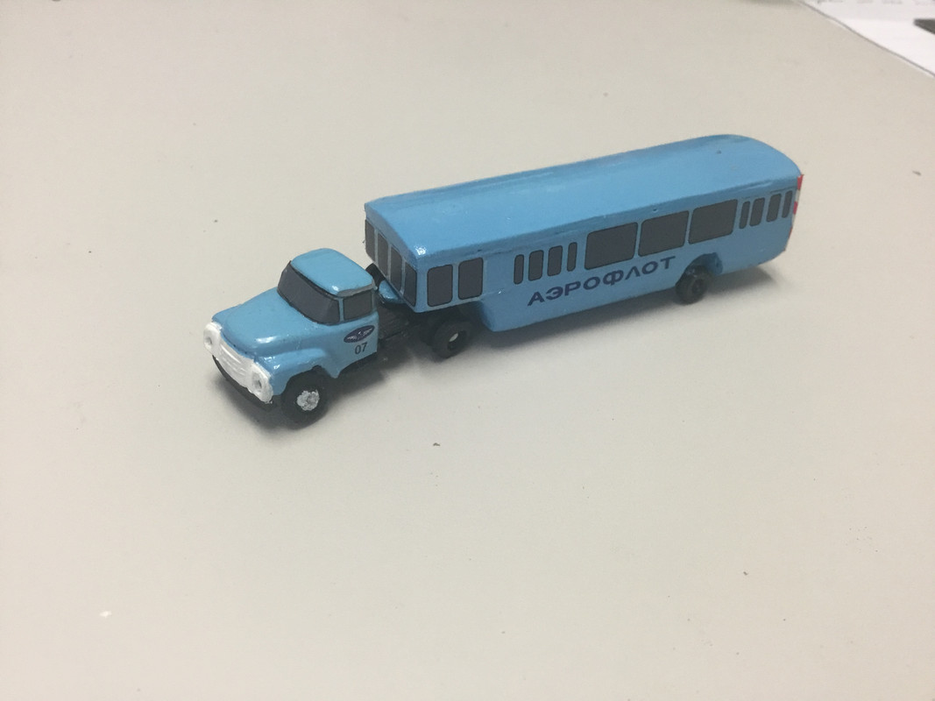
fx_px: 837
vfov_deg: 45.4
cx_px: 468
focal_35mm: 31
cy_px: 350
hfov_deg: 58.4
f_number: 2.4
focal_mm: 3.3
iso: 40
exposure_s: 1/30
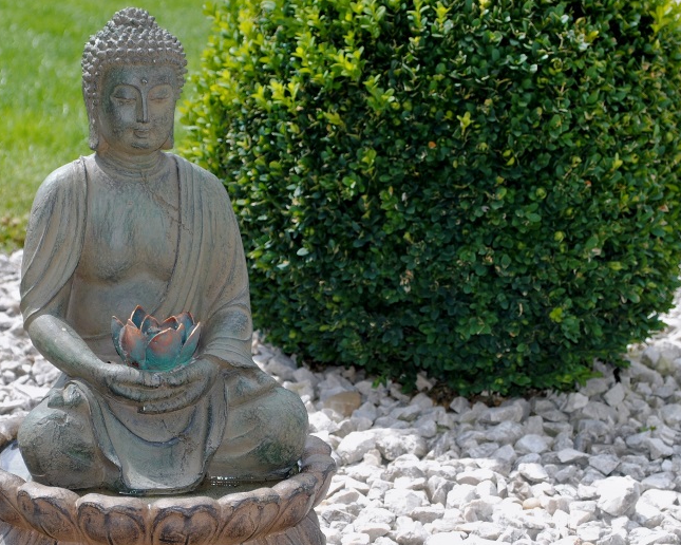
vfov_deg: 15.4
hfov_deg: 19.1
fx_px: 2015
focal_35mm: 100
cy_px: 327
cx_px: 200
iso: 100
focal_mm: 45
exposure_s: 1/200
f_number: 6.3
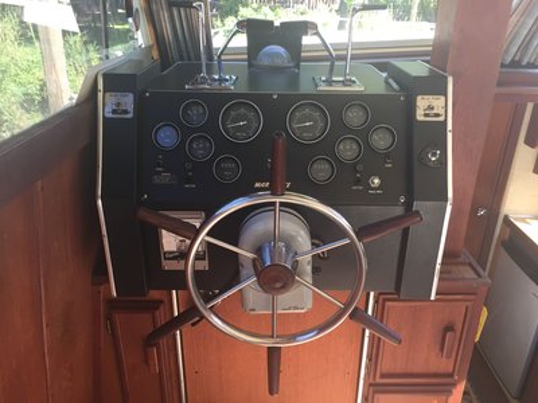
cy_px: 202
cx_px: 269
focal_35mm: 29
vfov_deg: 48.2
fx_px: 451
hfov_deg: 61.7
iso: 32
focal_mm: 4.15
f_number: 2.2
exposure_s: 1/40
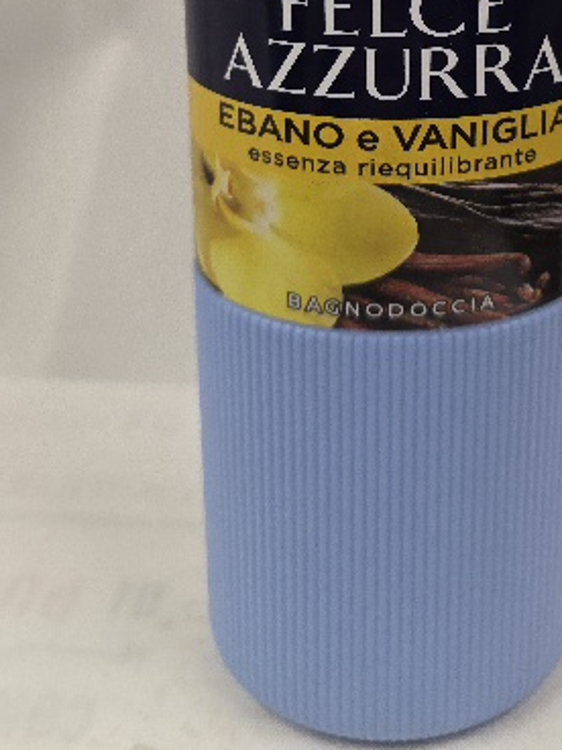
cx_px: 411
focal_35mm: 50
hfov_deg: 28.7
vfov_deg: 34.2
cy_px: -26
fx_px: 1082
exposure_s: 1/101
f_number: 1.7
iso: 400
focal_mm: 6.3
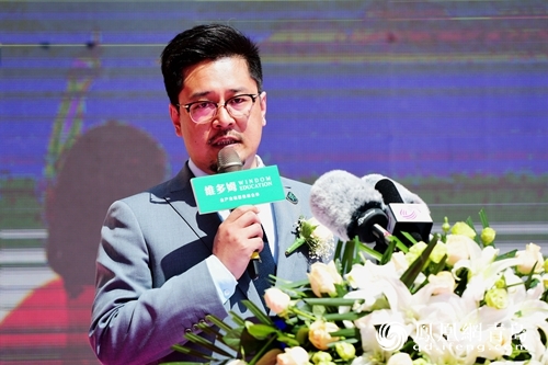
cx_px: 274
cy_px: 182
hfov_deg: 7.6
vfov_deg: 5.1
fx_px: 4108
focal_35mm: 270
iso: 200
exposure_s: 1/2000
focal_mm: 180
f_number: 3.5
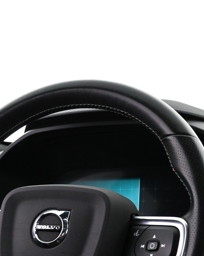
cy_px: 219
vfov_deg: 22.2
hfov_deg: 18.2
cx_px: 83
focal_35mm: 84
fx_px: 637
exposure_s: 1/30
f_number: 4
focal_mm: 21
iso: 1600
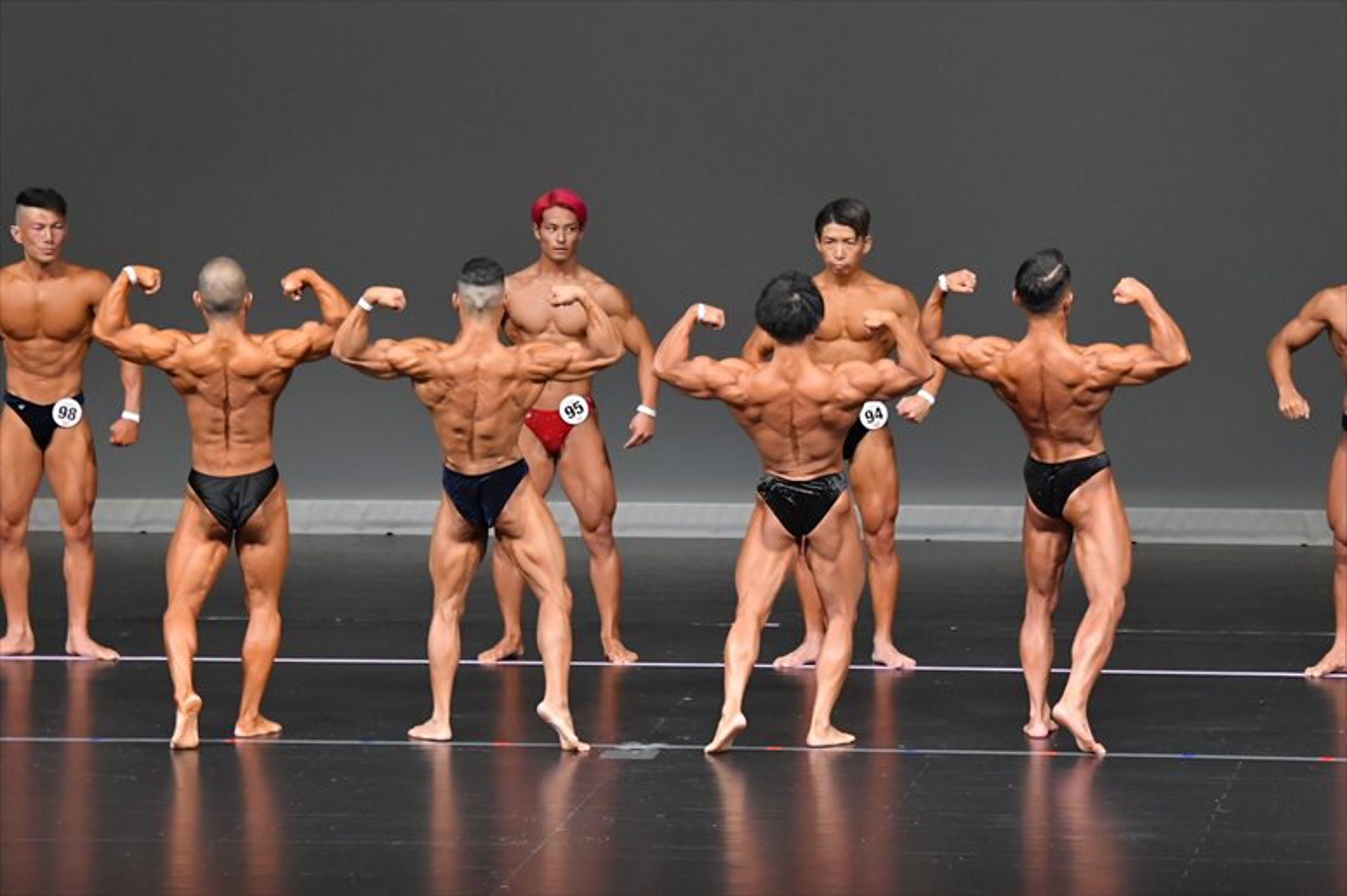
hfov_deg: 8.6
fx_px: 8976
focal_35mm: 240
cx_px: 674
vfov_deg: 5.7
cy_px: 448
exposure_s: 1/400
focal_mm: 160
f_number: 5.6
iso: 5000
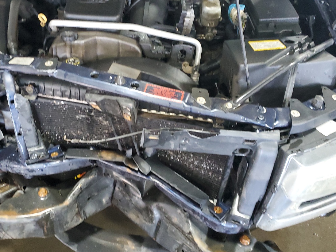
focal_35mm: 38
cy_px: 117
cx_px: 126
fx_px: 369
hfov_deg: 48.5
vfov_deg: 37.7
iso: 365
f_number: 1.5
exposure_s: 1/40
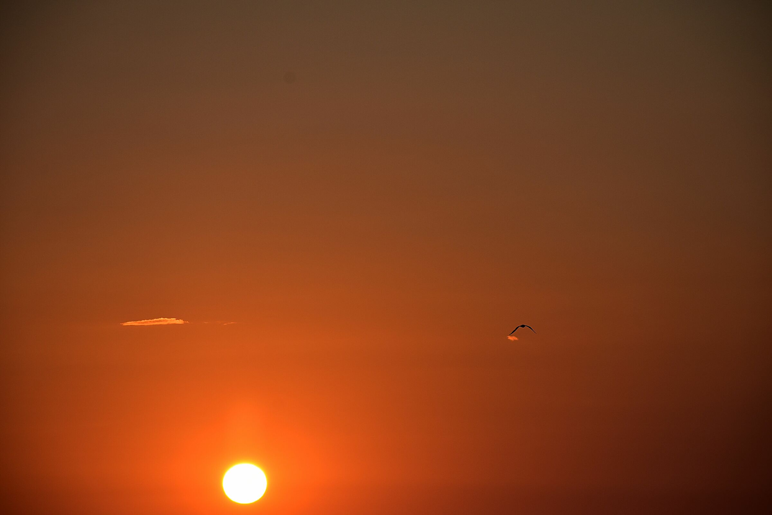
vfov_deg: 6.5
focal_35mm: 210
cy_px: 258
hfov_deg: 9.8
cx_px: 386
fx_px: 4503
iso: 160
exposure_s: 1/1000
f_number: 8
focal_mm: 140
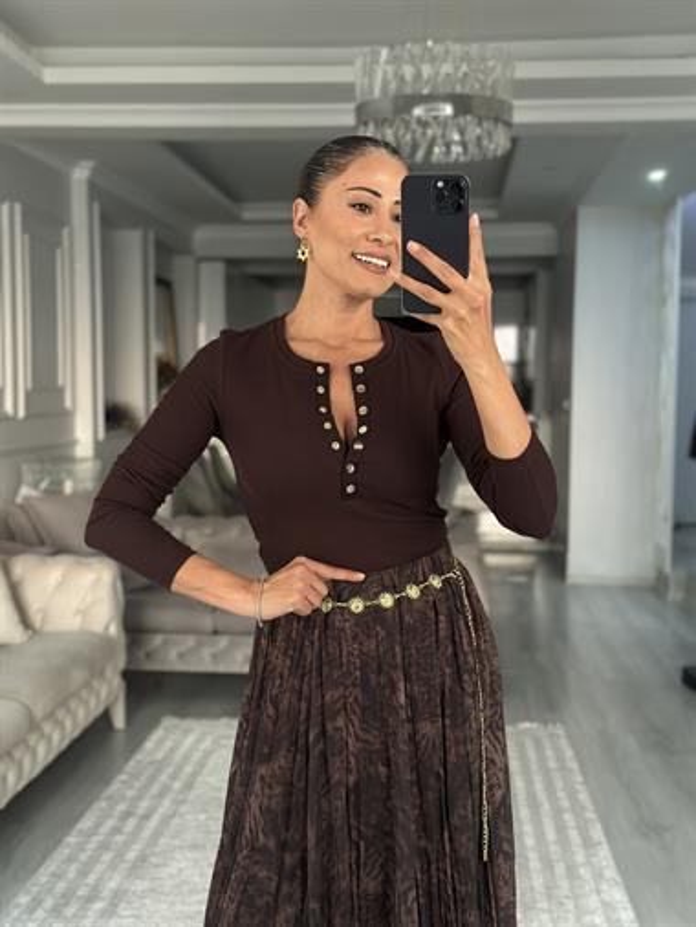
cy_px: 464
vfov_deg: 39.6
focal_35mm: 48
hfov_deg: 30.3
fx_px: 1286
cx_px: 348
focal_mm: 6.86
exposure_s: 1/56
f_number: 1.78
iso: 400
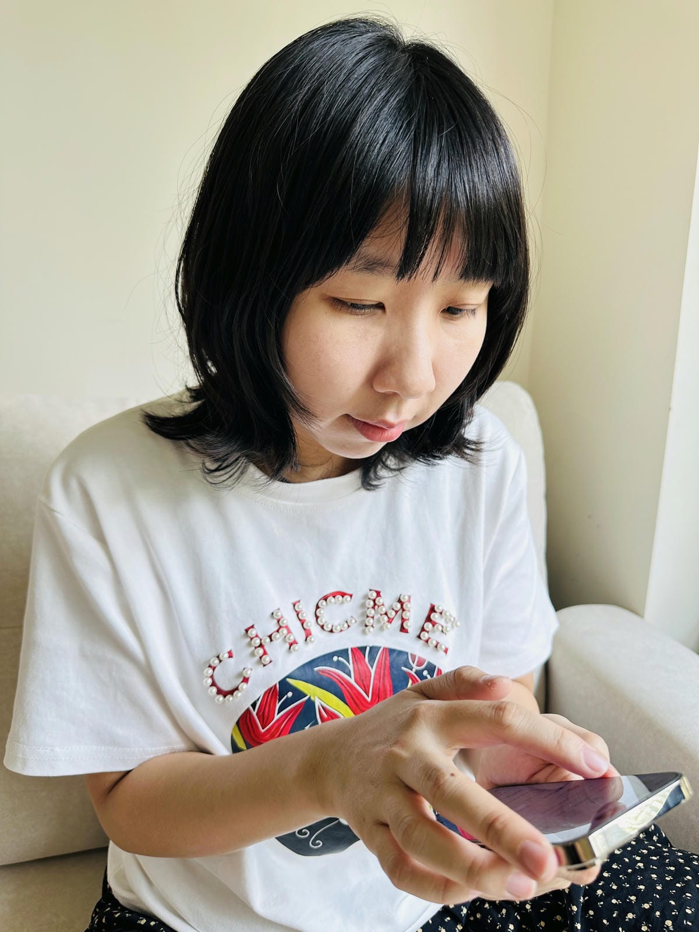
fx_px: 646
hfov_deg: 56.8
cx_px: 350
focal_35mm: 24
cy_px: 466
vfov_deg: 71.6
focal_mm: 6.86
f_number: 1.78
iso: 100
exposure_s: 1/120
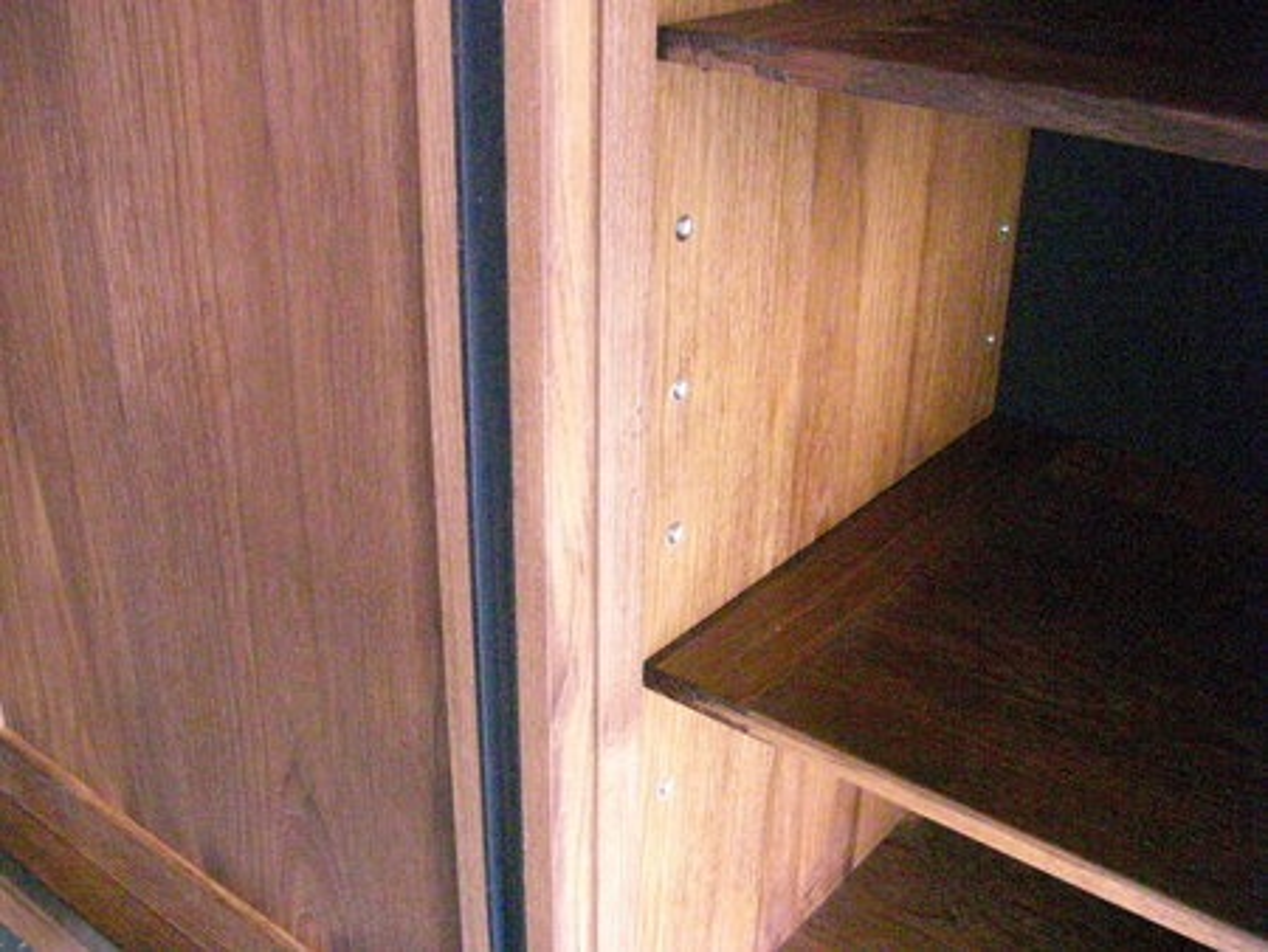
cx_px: 634
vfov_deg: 37.8
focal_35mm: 38
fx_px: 1393
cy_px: 476
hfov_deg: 49.0
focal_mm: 6.3
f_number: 3.4
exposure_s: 1/20
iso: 1600
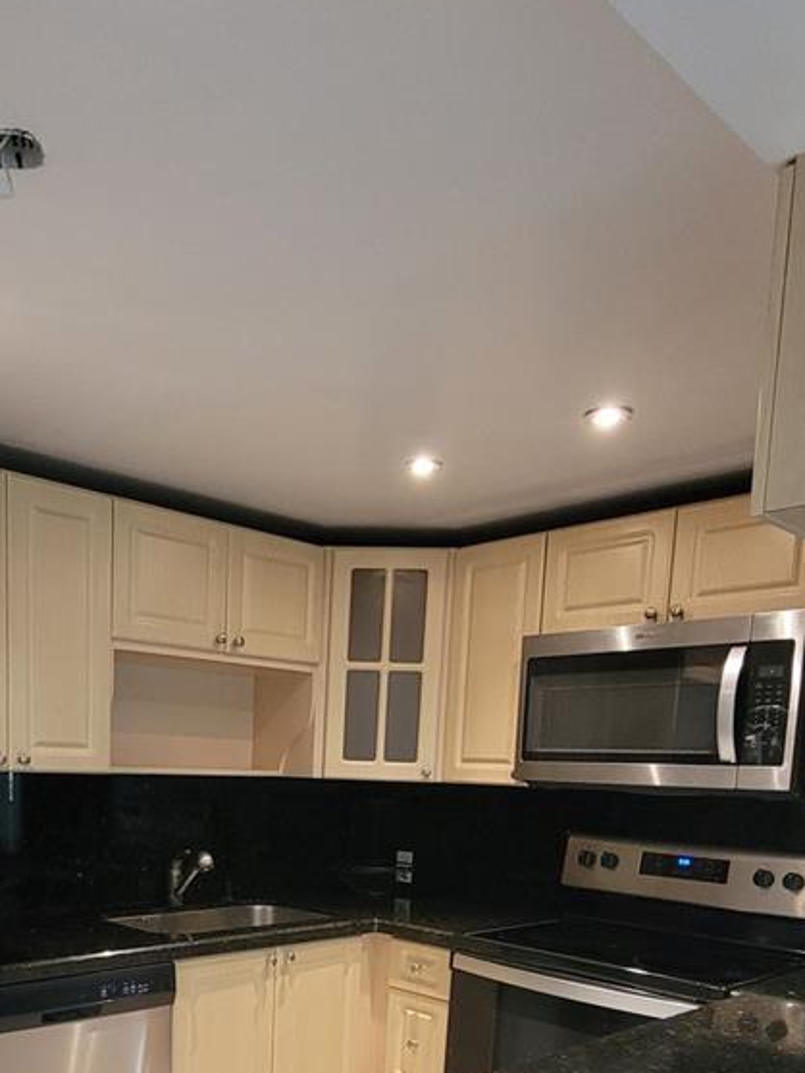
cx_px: 235
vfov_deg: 57.7
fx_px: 868
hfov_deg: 48.4
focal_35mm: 28
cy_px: 886
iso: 400
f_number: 2.2
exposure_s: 1/60
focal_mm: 2.2
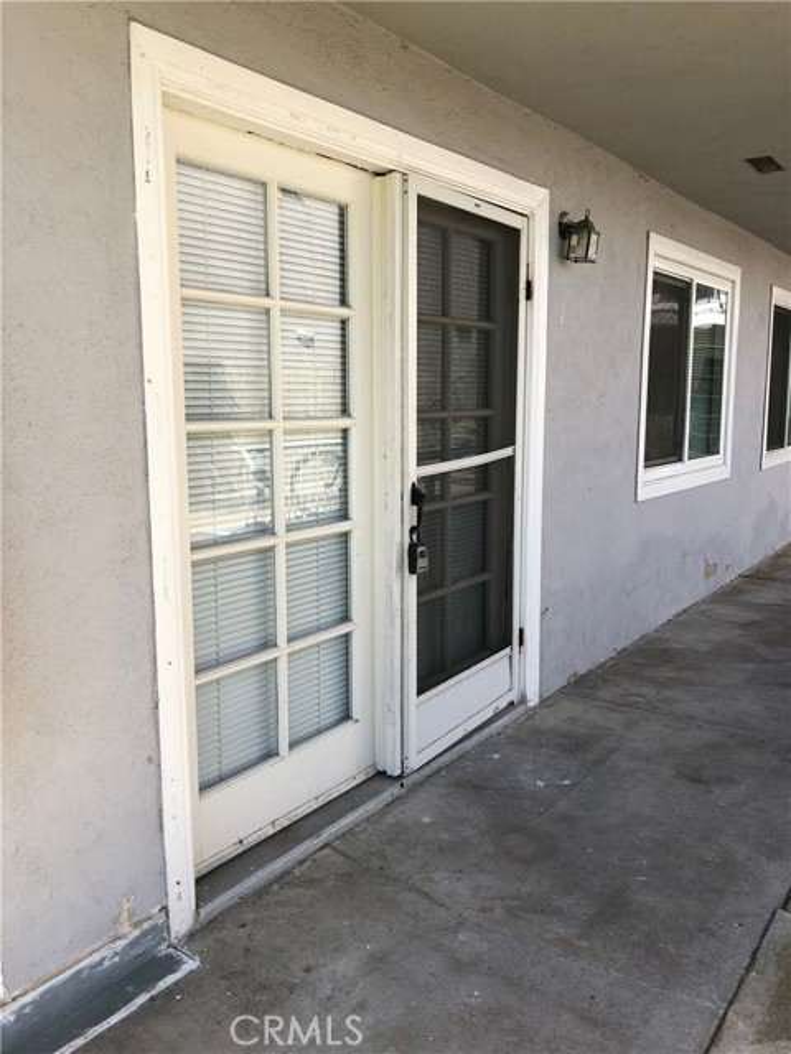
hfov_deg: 49.7
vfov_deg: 63.4
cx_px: 396
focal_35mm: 28
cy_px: 527
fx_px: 853
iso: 20
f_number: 1.8
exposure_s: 1/534
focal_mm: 4
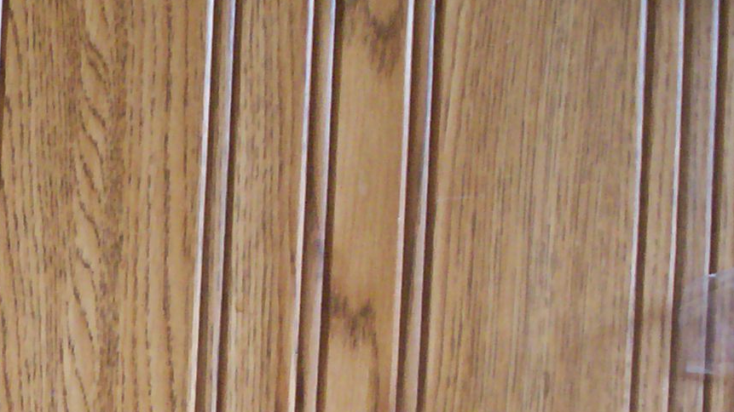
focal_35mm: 105
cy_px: 457
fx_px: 2043
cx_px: -26
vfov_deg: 11.4
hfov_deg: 19.7
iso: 230
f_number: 4.5
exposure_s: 1/8
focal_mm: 5.9
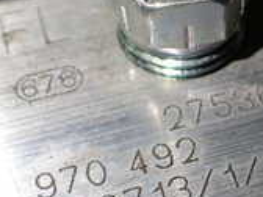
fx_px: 813
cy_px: 158
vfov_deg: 13.8
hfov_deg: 18.2
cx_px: 207
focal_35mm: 107
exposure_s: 1/125
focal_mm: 5.4
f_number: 2.3
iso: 100
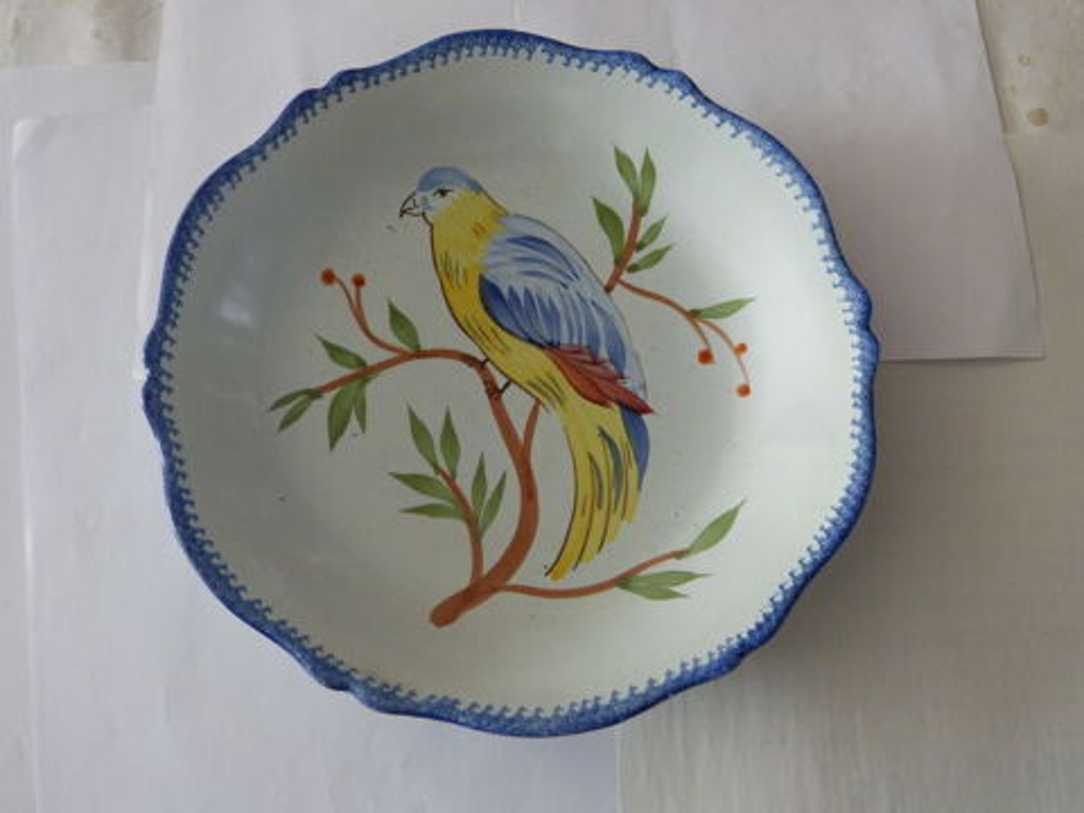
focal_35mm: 31
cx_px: 542
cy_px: 406
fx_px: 971
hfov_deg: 58.4
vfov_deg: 45.4
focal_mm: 5.4
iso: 400
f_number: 3
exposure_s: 1/25
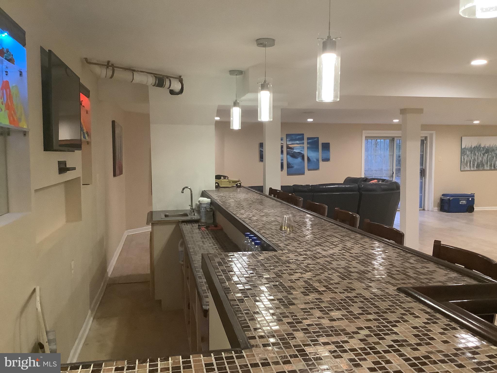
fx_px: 445
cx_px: 248
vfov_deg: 45.4
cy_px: 186
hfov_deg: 58.4
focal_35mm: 31
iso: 320
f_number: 2.4
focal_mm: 3.3
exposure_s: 1/60
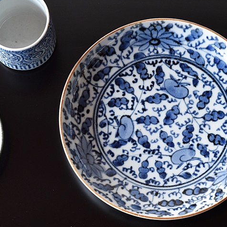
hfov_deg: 14.8
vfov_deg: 14.8
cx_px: 168
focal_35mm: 118
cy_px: 120
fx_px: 873
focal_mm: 55
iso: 800
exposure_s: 1/4
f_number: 9
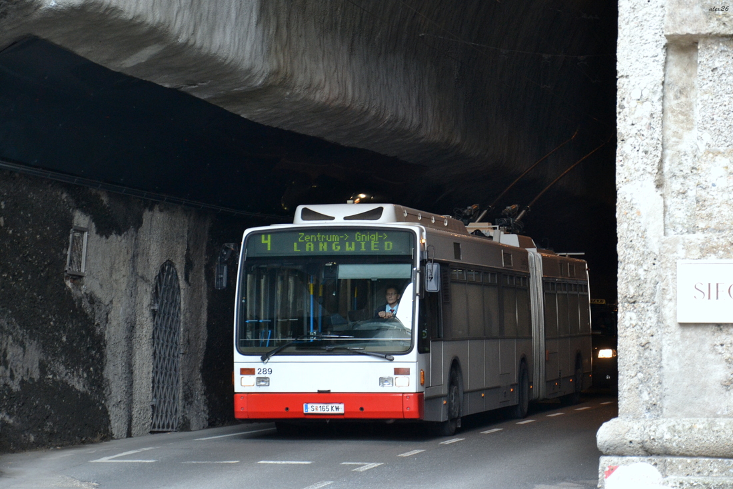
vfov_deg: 12.2
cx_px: 366
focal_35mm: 112
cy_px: 244
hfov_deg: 18.2
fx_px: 2291
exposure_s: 1/125
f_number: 5.3
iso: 1000
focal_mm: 75
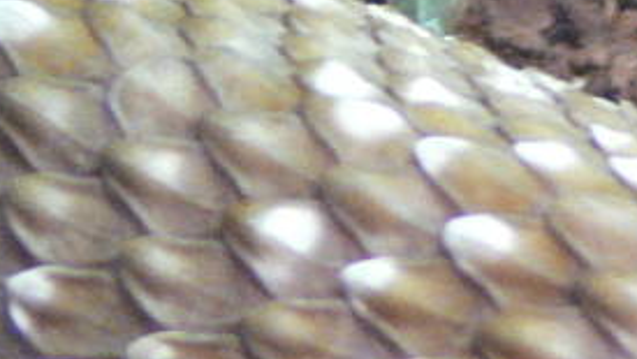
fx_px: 12421
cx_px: 371
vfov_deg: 1.7
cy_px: -389
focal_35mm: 735
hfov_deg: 2.9
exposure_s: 1/8
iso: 200
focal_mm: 24.4
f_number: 3.6
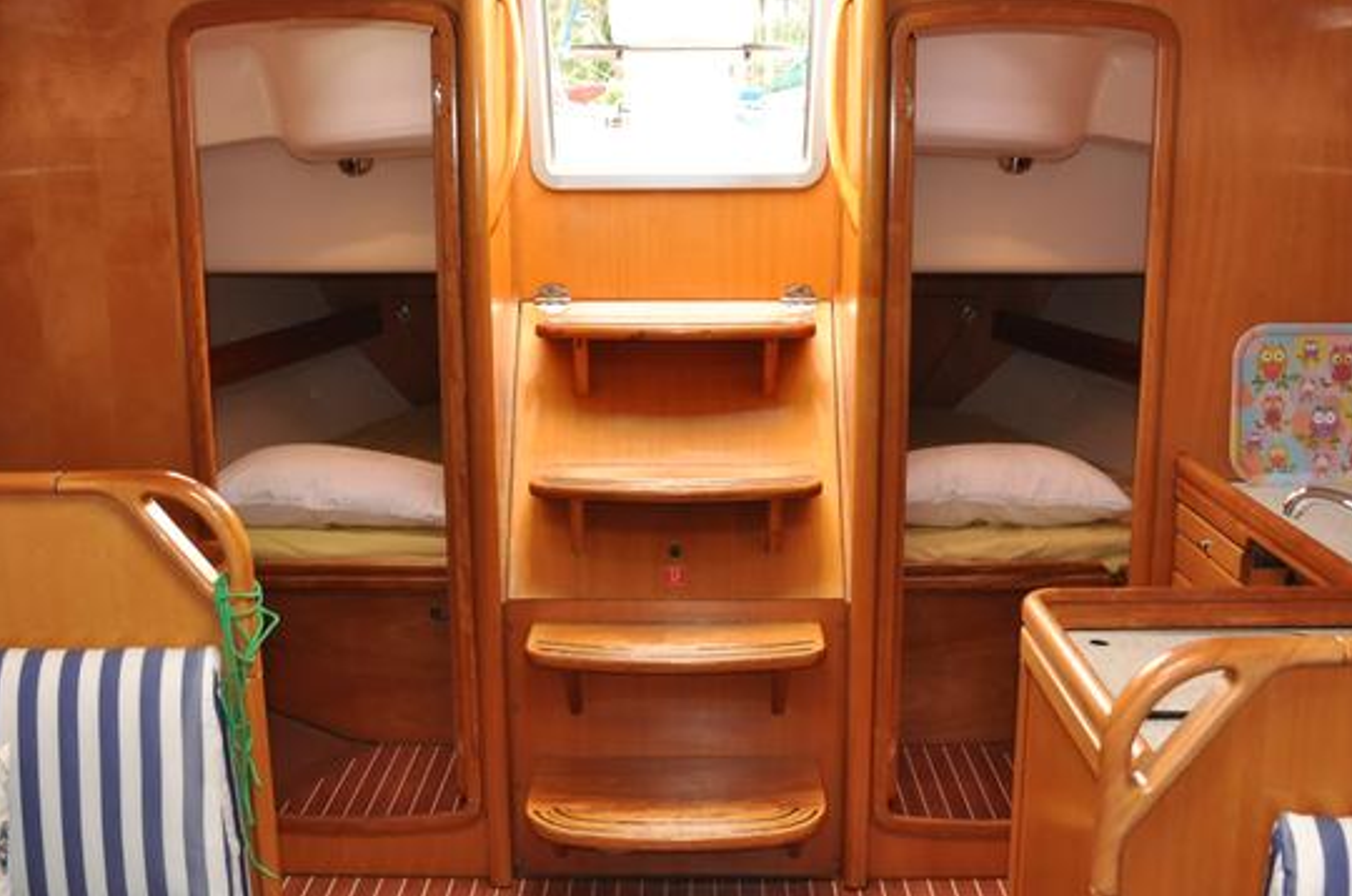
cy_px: 542
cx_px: 691
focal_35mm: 40
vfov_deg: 33.2
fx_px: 1500
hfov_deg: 48.5
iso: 800
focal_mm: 18
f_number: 4
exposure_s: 1/125
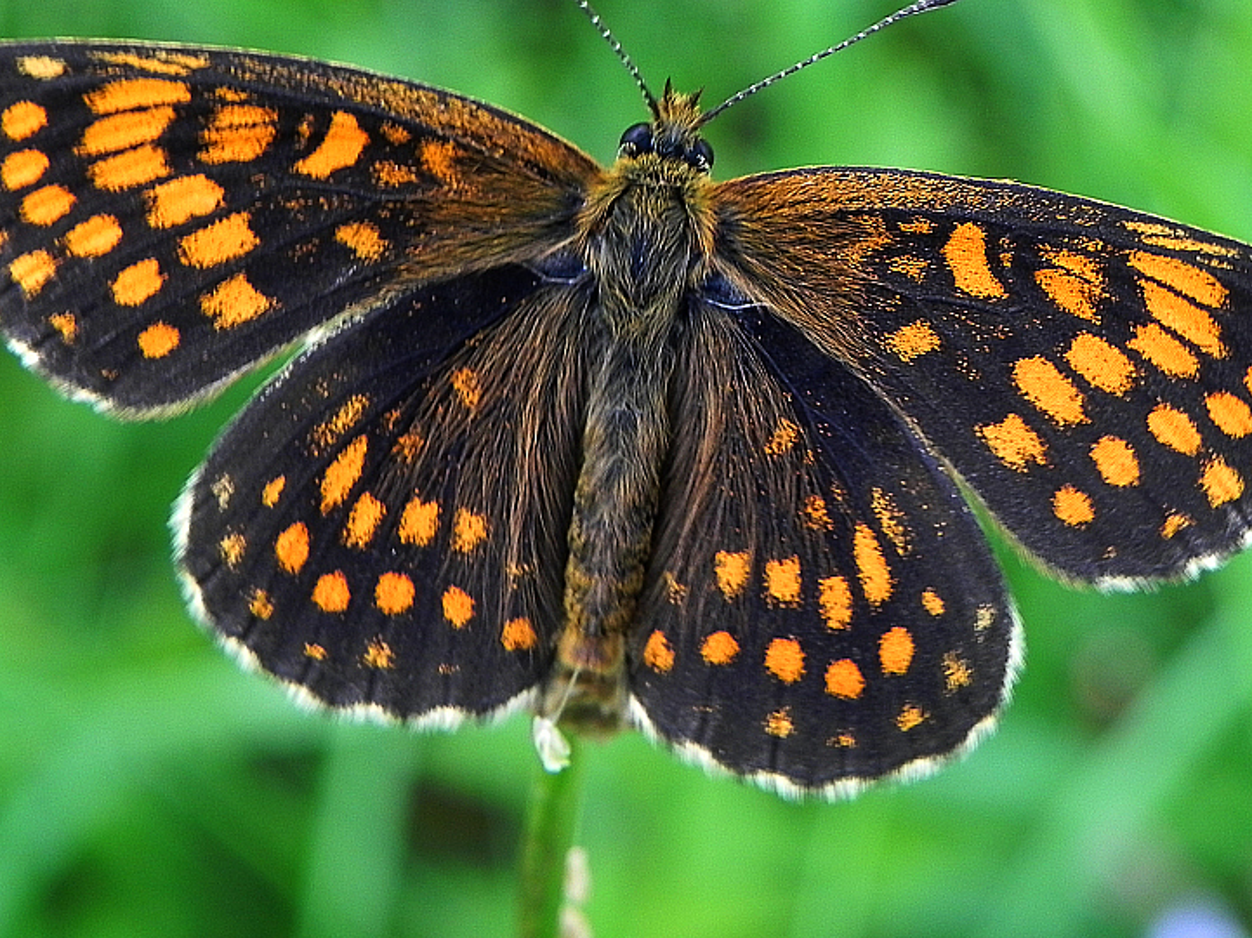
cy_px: 353
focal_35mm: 135
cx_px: 656
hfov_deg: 14.6
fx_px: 4880
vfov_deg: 11.0
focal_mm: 16.9
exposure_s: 1/52.6
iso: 160
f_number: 4
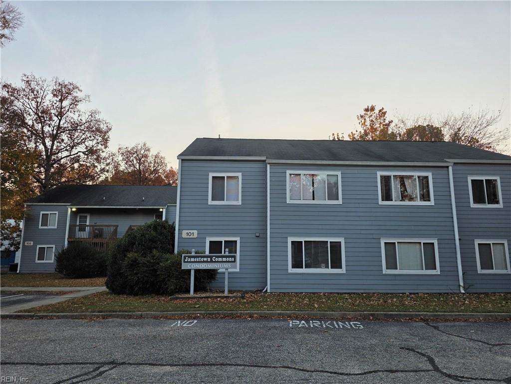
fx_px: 340
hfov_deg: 73.9
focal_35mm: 23
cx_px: 256
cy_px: 192
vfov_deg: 58.9
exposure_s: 1/359
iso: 32
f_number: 1.7
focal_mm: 6.3
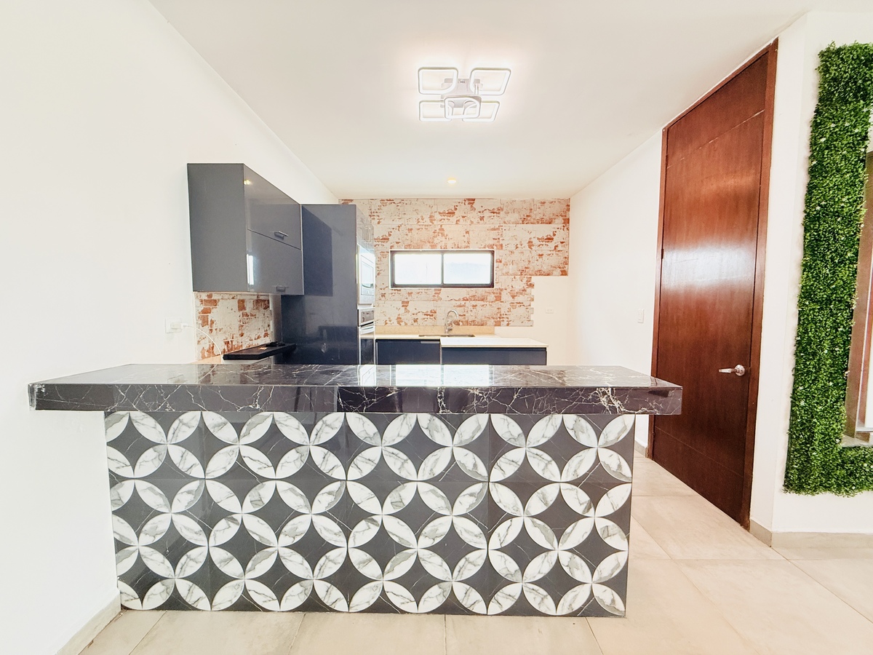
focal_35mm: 14
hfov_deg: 102.1
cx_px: 436
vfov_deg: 85.7
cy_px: 328
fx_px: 353
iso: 200
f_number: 2.2
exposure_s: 1/120
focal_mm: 2.22
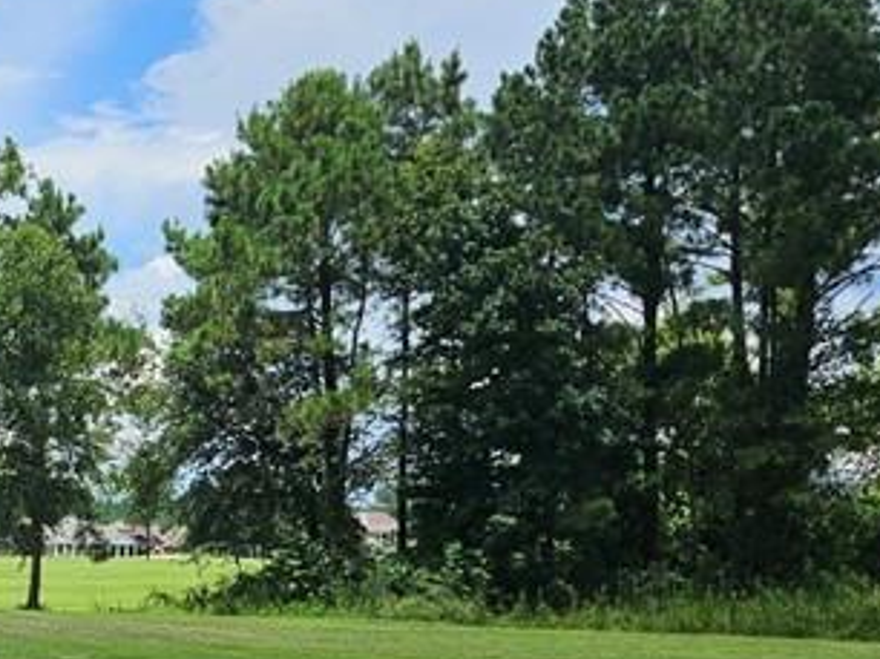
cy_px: 653
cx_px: -365
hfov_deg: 21.9
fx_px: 1956
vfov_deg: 18.6
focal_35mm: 77
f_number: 1.8
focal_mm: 5.4
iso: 25
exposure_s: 1/3333
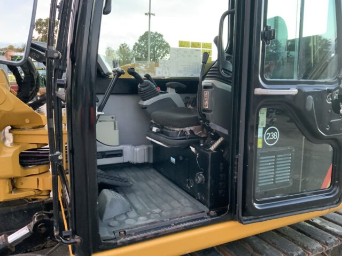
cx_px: 171
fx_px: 287
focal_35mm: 29
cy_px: 128
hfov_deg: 61.7
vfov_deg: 48.2
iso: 320
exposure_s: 1/30
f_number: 1.8
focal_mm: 3
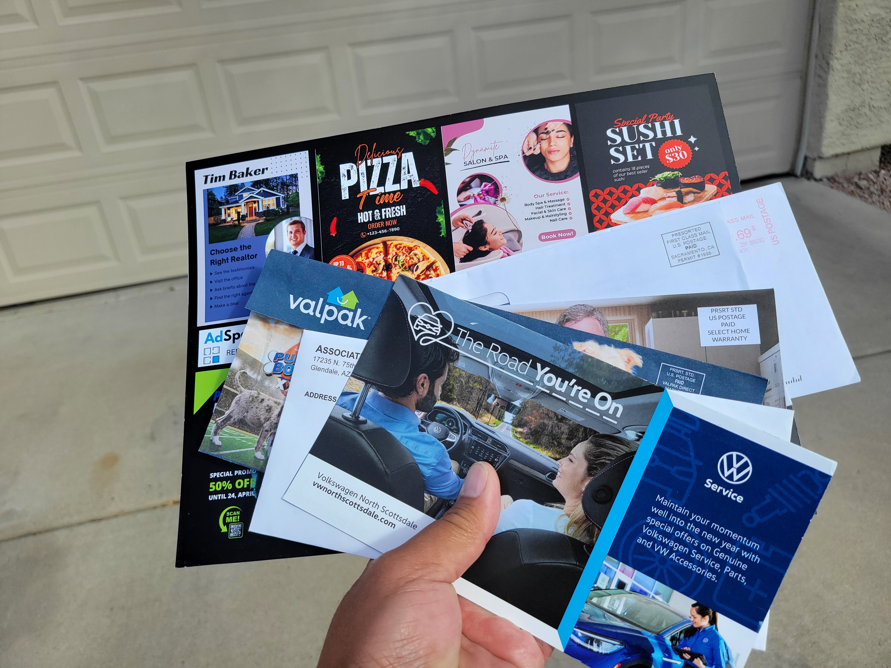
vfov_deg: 53.1
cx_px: 446
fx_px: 669
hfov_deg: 67.3
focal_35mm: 26
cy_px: 334
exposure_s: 1/2060
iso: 40
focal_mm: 5.4
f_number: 1.8
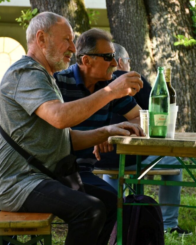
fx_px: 1080
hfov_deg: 10.4
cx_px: 136
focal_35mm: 149
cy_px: 122
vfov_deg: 12.9
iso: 640
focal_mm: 70
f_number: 5
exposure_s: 1/250
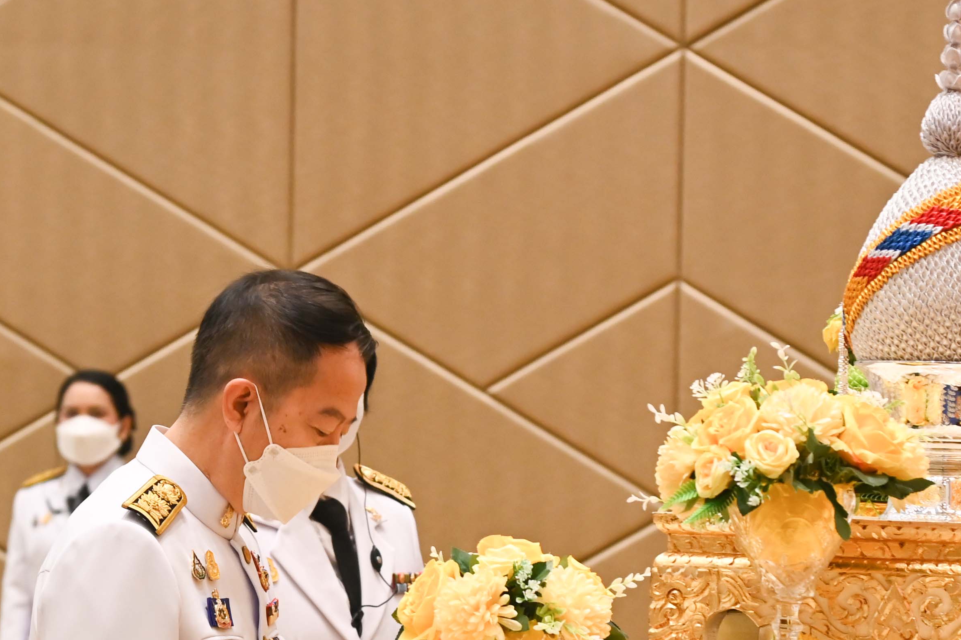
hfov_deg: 8.7
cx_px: 481
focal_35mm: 236
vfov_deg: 5.8
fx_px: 6296
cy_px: 414
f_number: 5.6
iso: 1600
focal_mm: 92
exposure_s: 1/125
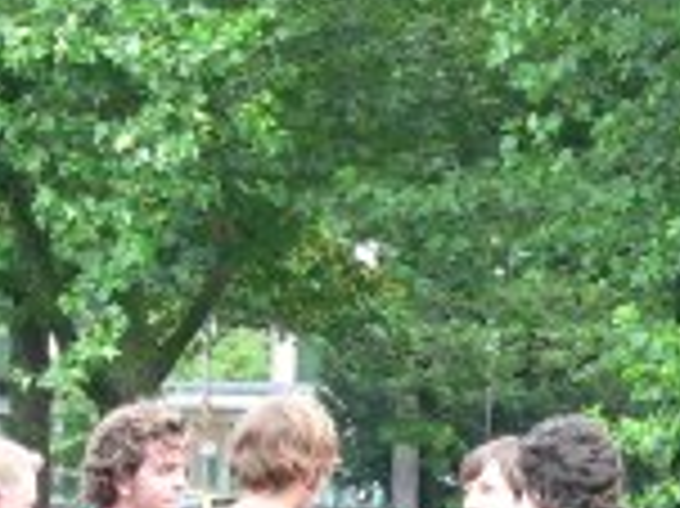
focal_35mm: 388
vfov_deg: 3.8
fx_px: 7616
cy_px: 751
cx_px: 216
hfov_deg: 5.1
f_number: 4
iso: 400
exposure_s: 1/160
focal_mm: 21.6
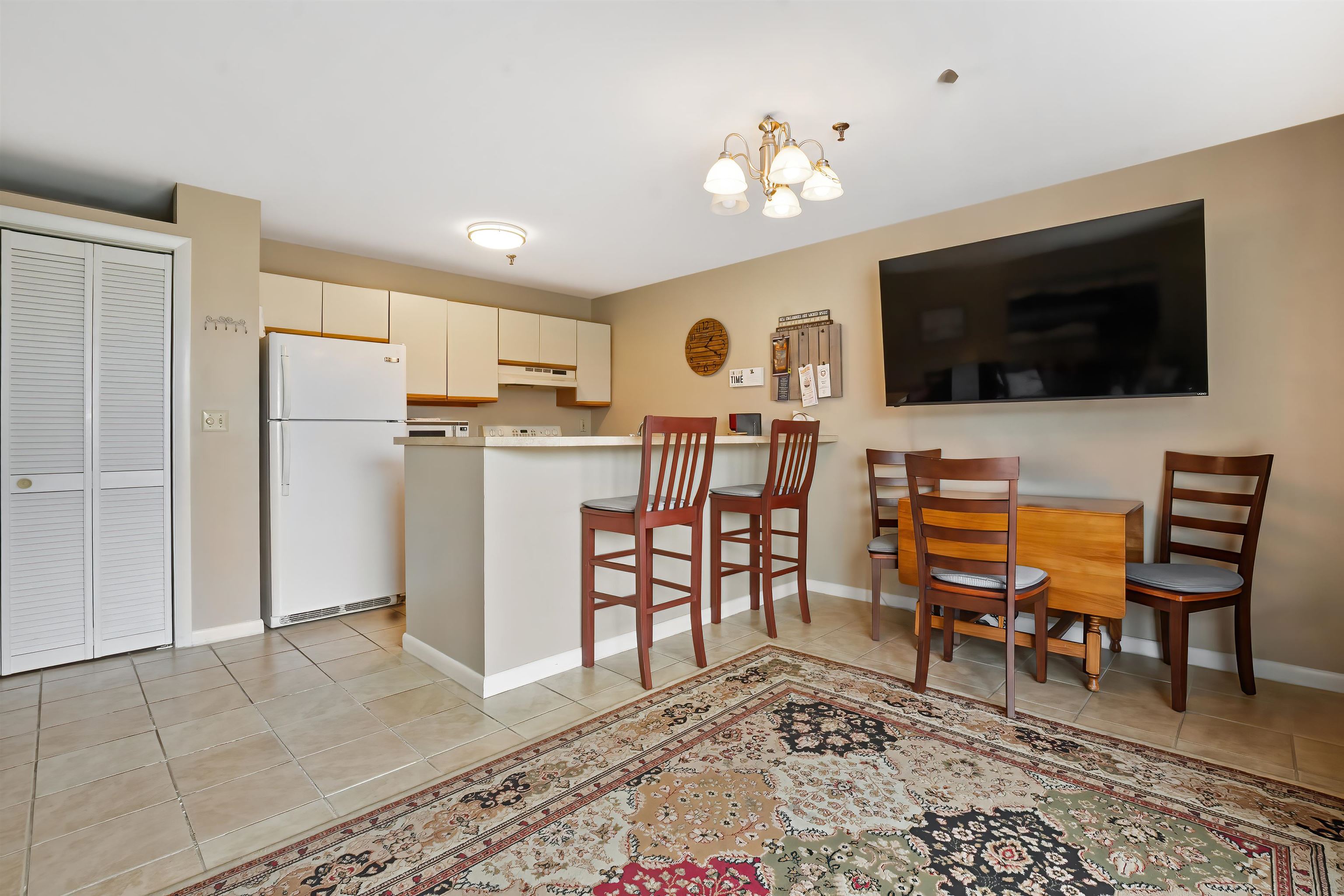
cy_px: 448
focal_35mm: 15
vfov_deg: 77.3
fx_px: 560
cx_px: 672
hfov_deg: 100.4
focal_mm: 10
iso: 500
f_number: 9
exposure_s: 1/13
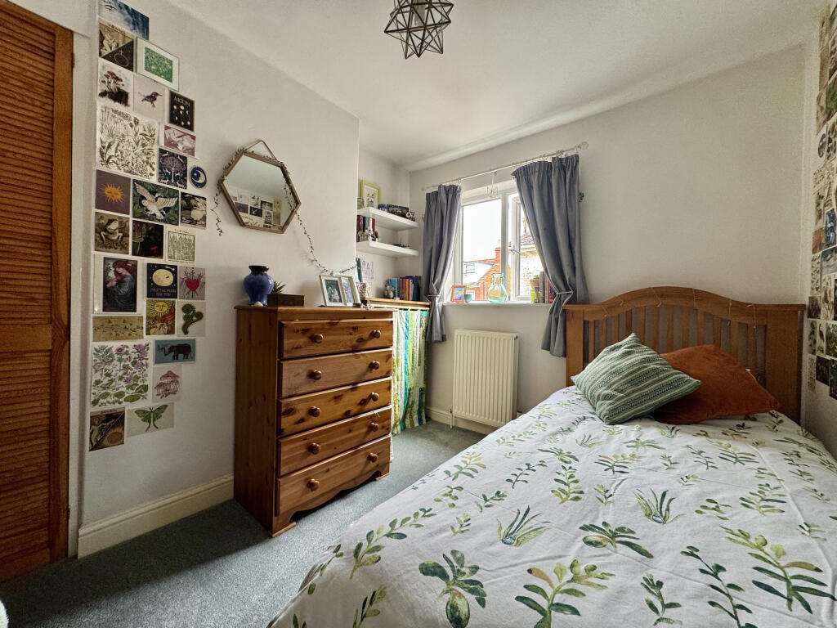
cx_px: 418
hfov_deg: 102.1
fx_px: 339
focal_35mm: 14
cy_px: 314
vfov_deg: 85.7
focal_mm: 2.22
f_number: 2.2
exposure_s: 1/99
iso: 160
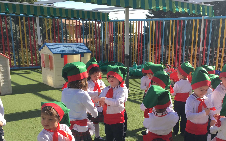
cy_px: 112
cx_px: 143
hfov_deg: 44.9
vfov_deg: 28.6
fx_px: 271
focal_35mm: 44
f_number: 2.2
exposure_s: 1/989
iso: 32
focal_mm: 4.15
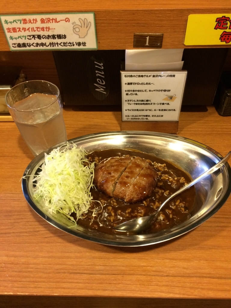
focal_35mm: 29
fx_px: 258
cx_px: 116
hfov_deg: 48.2
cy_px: 154
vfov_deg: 61.7
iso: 320
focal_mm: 4.15
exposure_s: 1/24
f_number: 2.2
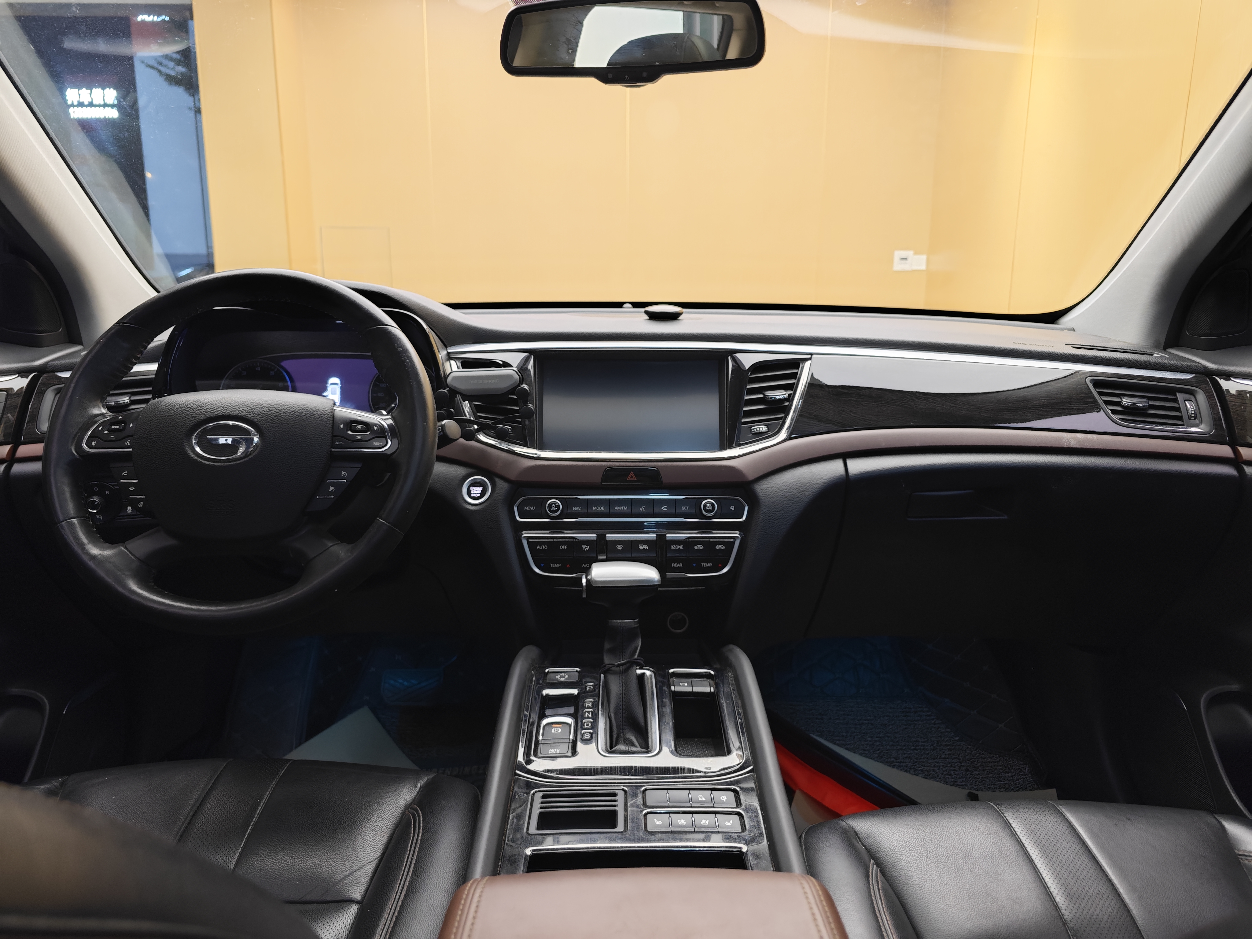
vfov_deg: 58.9
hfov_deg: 73.9
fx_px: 832
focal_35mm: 23
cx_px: 626
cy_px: 470
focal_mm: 8.7
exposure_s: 1/33.3
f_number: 1.9
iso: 640
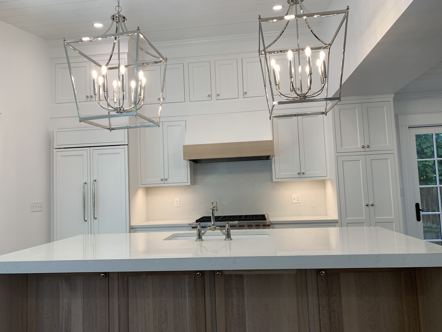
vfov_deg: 53.1
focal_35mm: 26
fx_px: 332
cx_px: 221
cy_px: 166
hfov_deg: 67.3
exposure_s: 1/120
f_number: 1.8
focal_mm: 4.25
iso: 40
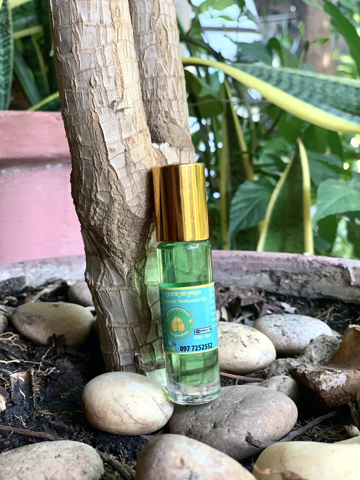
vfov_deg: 36.8
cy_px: 240
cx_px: 180
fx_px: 721
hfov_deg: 28.0
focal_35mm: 52
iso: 125
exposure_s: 1/94
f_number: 2.4
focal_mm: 6
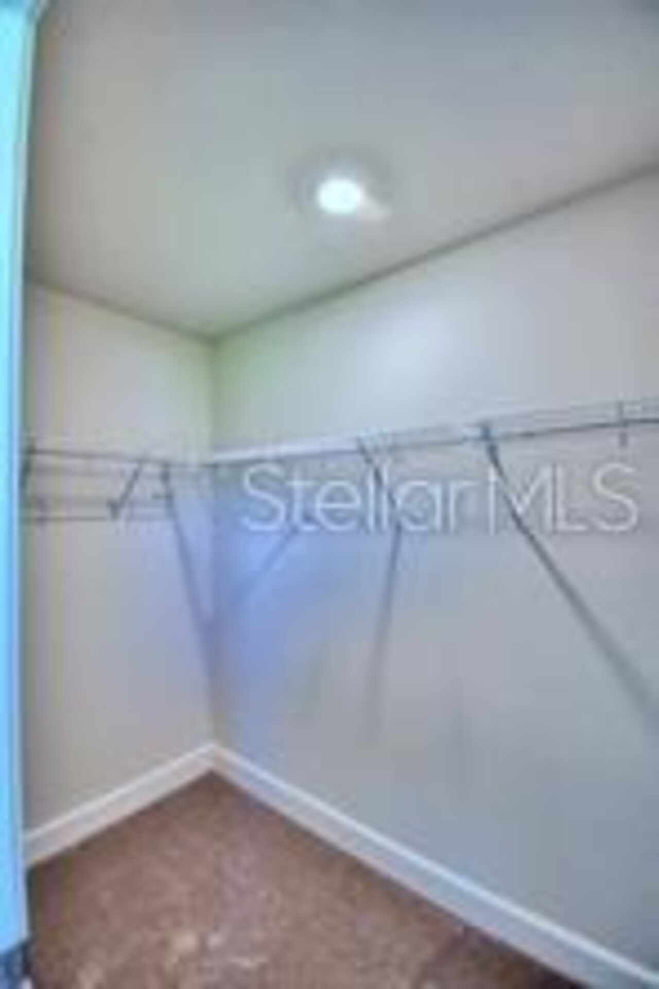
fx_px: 412
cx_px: 330
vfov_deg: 100.4
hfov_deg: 77.3
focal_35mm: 15
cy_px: 494
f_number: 4.5
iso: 400
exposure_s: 1/50
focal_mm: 10
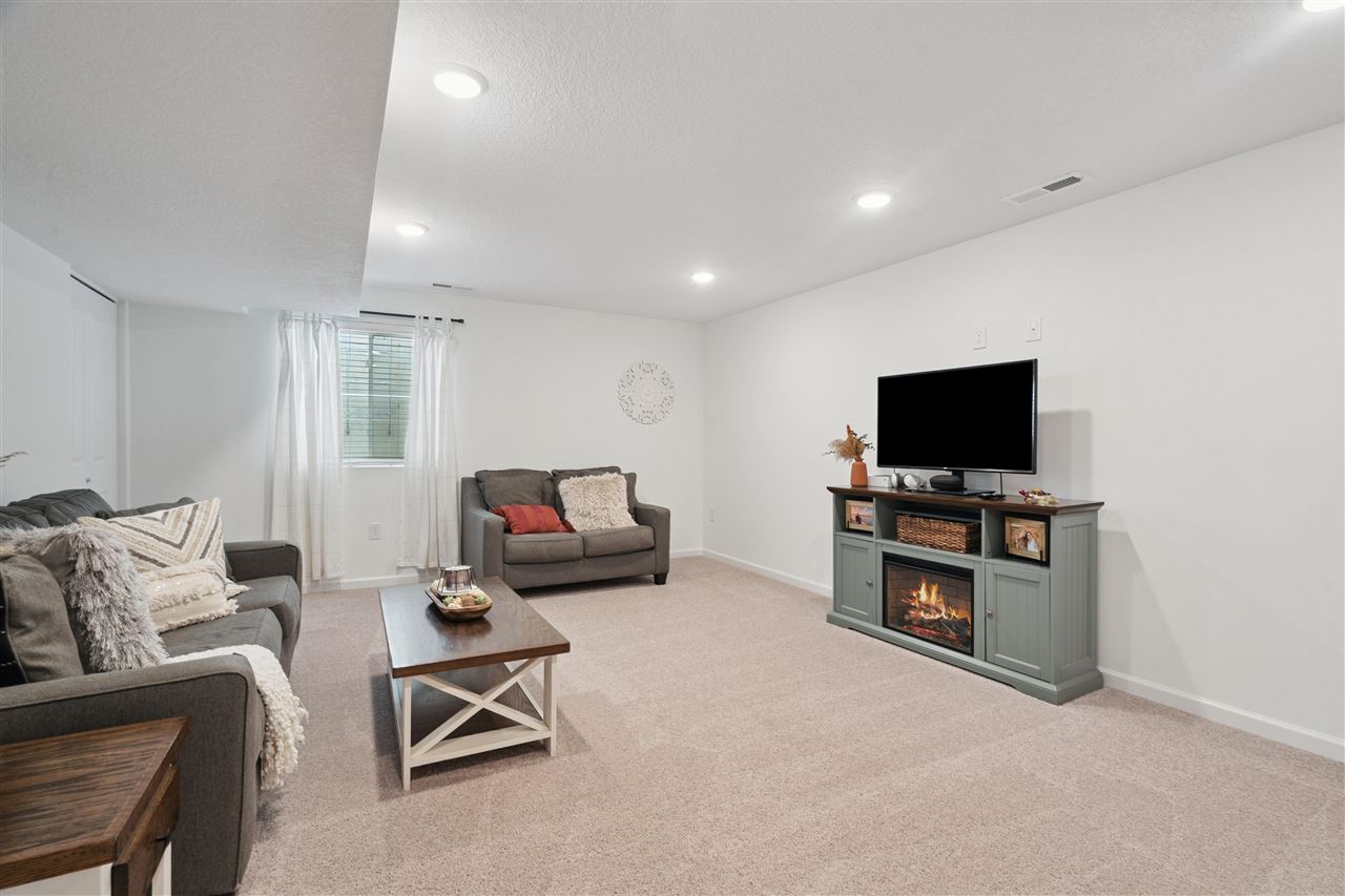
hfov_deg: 96.7
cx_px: 672
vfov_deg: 73.7
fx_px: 598
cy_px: 448
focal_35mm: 16
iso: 400
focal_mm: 16
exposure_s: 1/3.33
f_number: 10
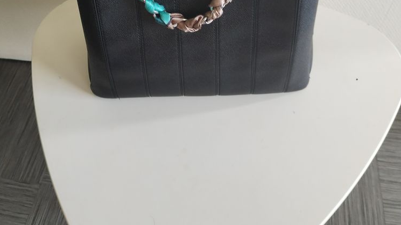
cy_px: -12
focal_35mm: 38
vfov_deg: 28.8
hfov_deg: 52.8
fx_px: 404
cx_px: 200
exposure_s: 1/50
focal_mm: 4.75
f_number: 1.8
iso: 321
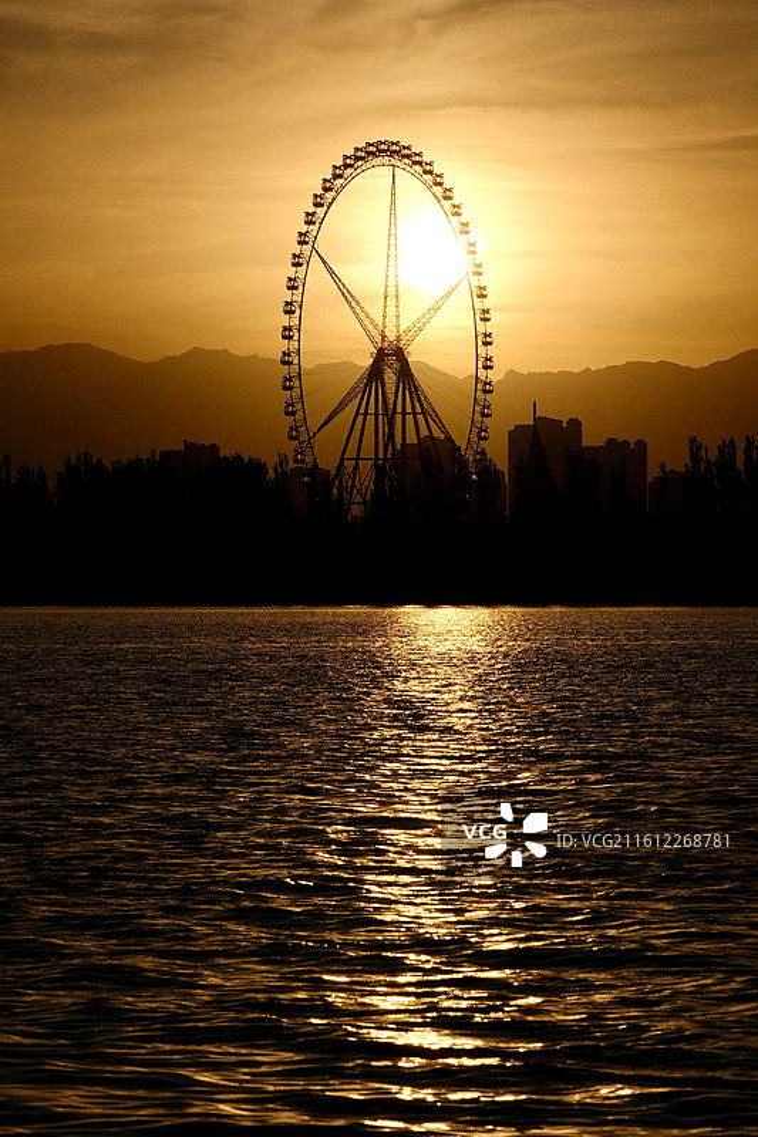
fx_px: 6003
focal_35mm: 190
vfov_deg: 10.8
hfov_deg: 7.2
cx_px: 379
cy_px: 568
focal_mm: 126.8
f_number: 14
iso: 400
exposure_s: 1/5000
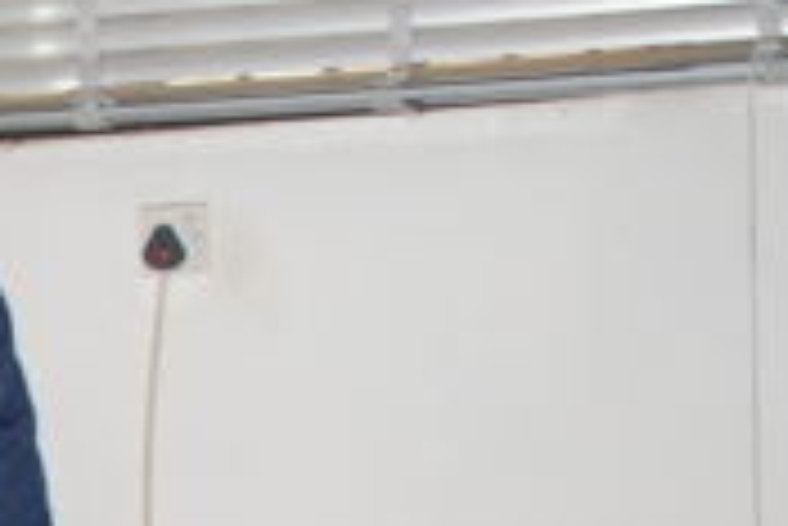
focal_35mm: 164
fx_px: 3597
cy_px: 805
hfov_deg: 11.4
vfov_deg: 8.2
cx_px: -729
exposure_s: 1/80
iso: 400
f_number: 6.3
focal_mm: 25
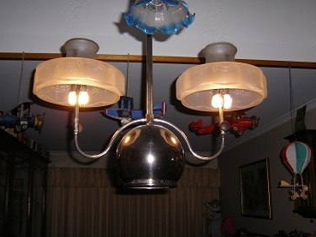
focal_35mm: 39
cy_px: 115
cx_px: 161
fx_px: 356
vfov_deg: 36.8
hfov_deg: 47.8
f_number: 2.8
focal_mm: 60
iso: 100
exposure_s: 1/60
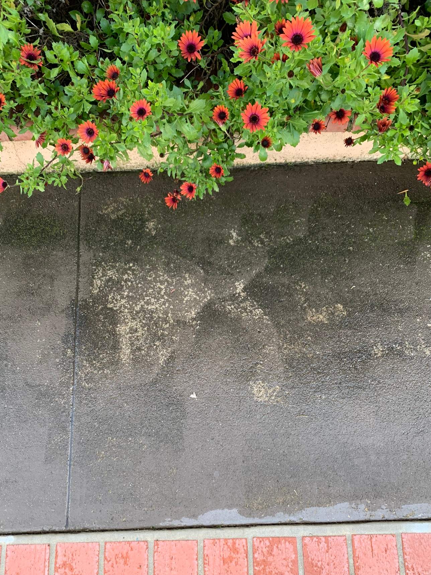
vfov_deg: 58.0
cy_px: 337
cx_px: 198
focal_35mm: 31
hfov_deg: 45.4
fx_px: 515
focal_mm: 4.25
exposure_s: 1/121
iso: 50
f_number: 1.8
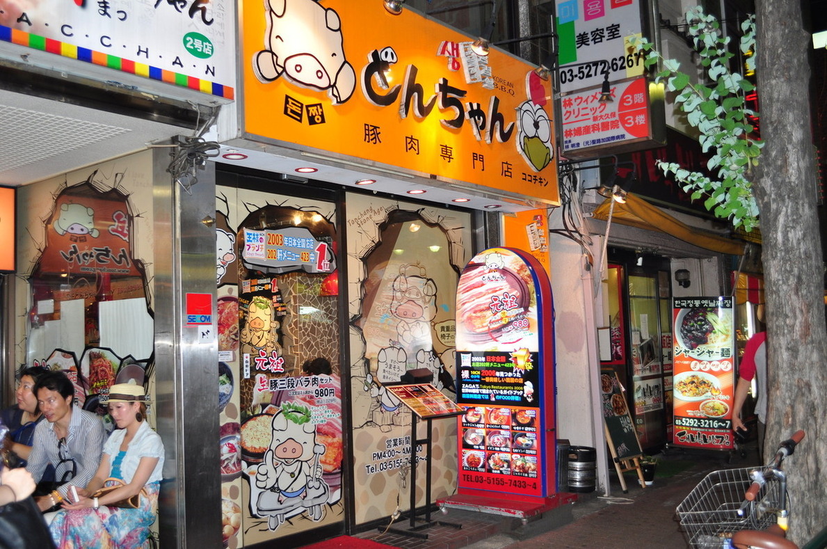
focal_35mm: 36
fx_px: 826
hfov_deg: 53.2
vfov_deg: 36.8
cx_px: 414
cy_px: 274
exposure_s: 1/60
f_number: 4
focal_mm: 24
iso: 400
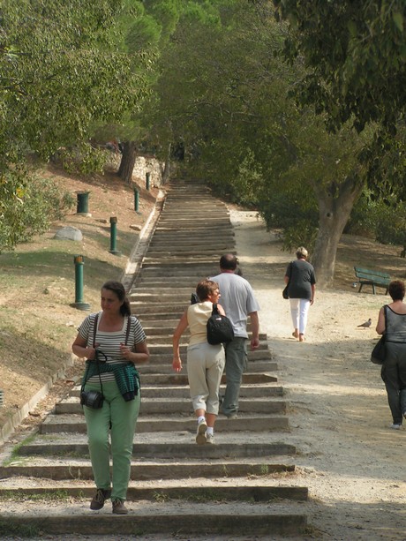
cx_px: 203
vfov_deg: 13.8
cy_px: 270
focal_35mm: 143
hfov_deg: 10.4
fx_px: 2235
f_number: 3.5
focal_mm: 21.9
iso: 50
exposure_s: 1/500
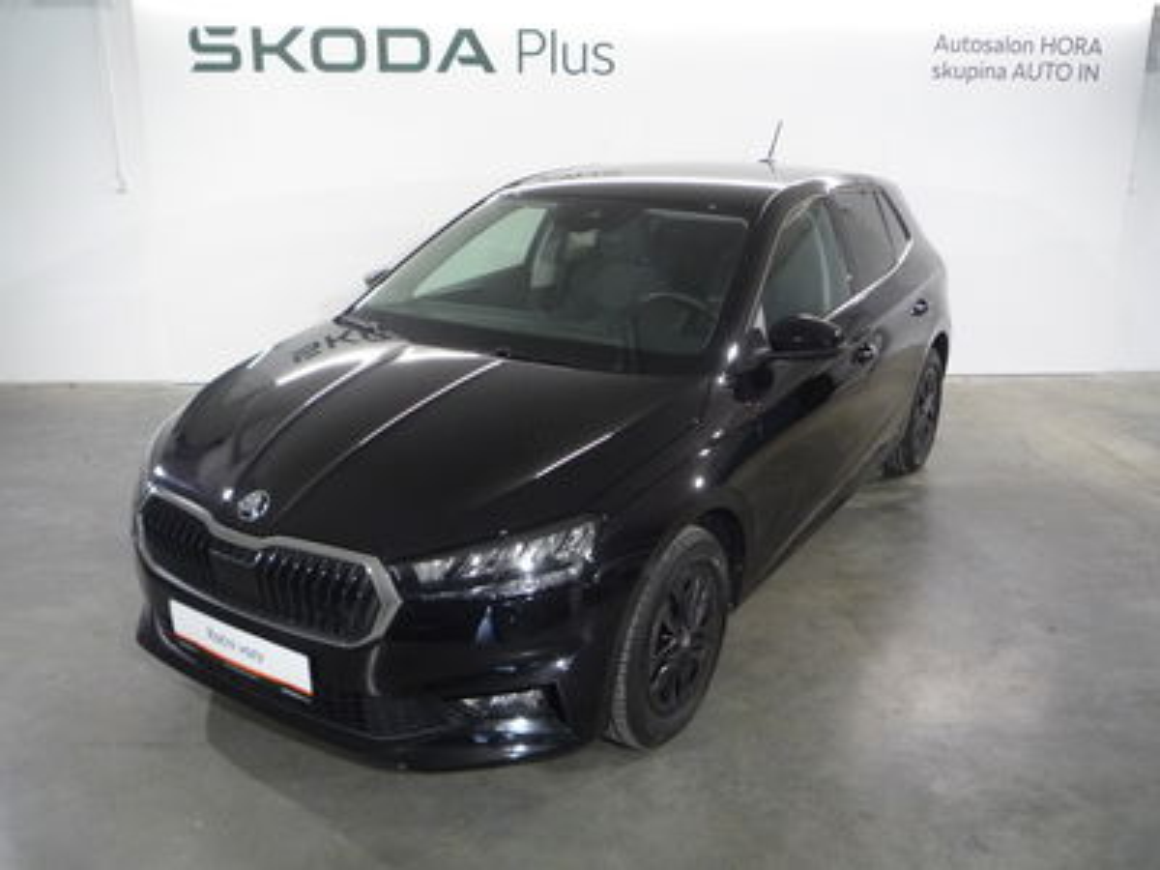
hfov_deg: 60.0
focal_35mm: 30
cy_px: 435
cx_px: 580
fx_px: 1005
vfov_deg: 46.8
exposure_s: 1/30
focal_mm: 5.2
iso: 250
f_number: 3.3
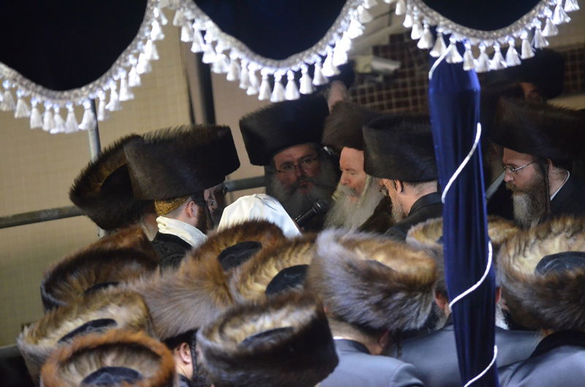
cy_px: 194
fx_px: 4865
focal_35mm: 300
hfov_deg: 6.9
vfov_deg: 4.6
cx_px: 292
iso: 3200
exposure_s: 1/80
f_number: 5
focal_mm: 200
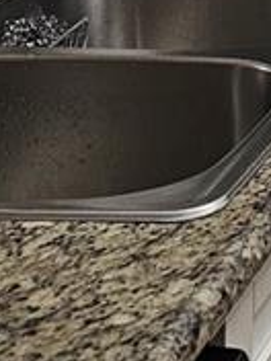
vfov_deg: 11.6
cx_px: 686
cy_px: -308
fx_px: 1639
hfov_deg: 8.5
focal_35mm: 157
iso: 125
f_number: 1.7
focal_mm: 6.3
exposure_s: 1/120
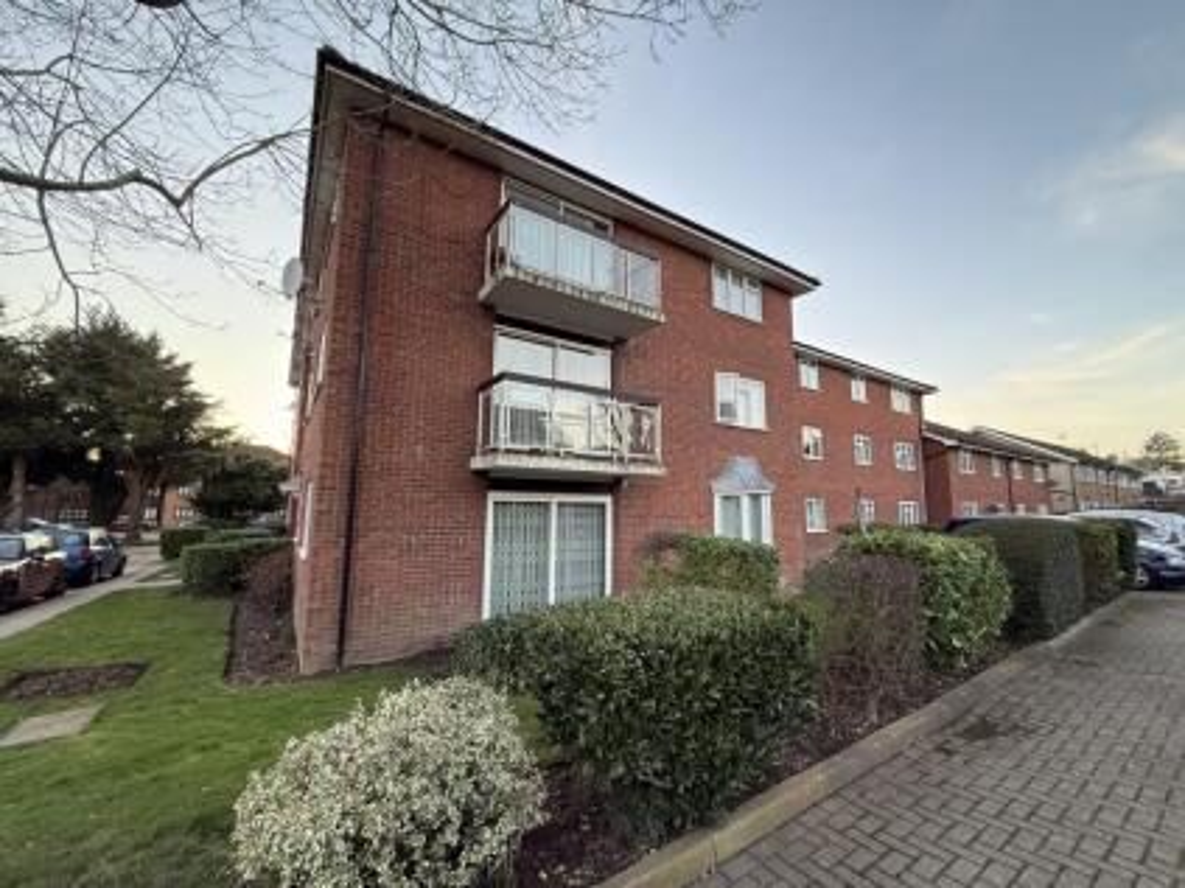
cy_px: 444
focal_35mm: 14
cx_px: 592
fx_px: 479
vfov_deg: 85.6
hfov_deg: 102.1
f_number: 2.2
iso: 250
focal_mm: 2.22
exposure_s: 1/99
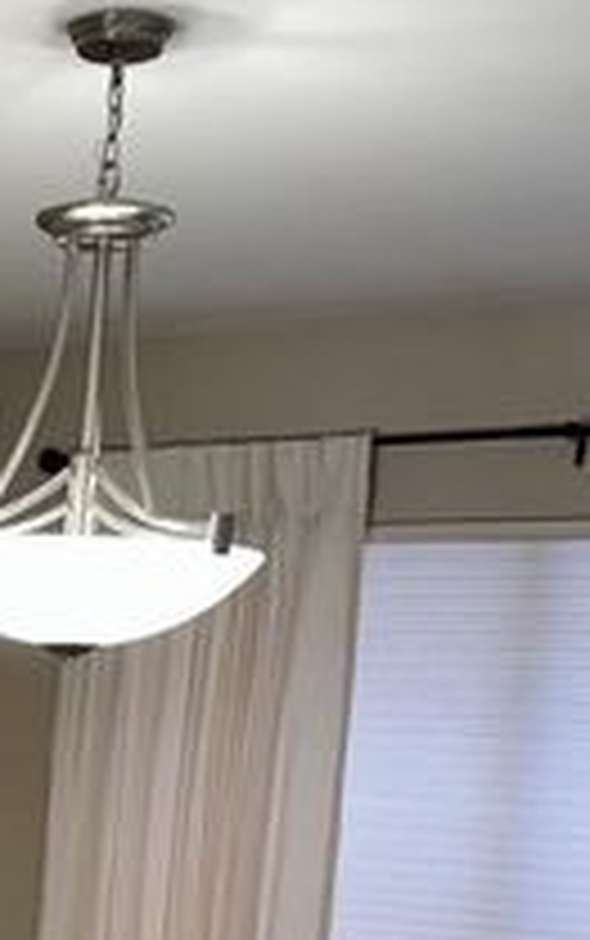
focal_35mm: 81
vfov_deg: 23.7
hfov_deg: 14.9
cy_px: 1064
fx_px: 2080
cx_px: -320
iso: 125
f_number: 1.78
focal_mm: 6.76
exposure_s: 1/120
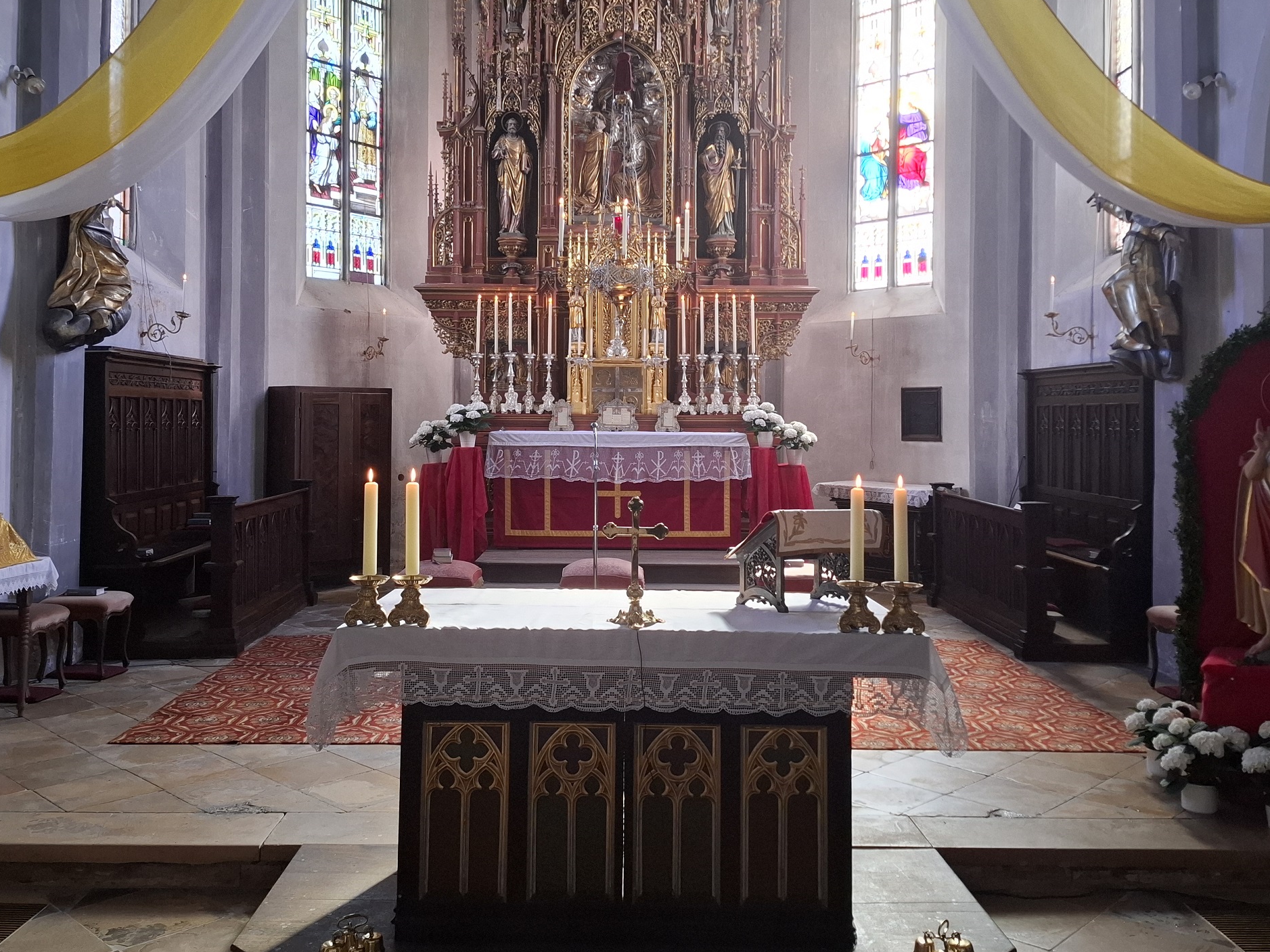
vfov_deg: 46.6
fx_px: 1101
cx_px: 607
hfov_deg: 59.9
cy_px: 396
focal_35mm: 30
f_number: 1.8
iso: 200
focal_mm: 5.54
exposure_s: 1/100
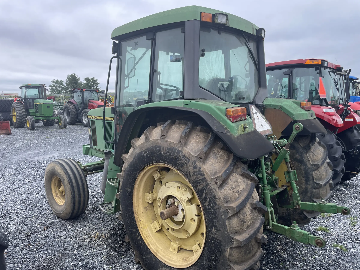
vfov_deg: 53.1
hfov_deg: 67.3
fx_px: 270
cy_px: 135
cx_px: 180
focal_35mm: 26
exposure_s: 1/658
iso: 32
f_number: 1.6
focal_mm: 4.2
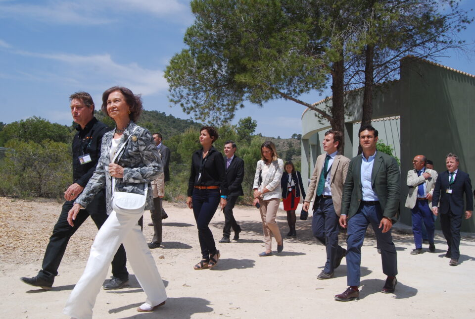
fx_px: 436
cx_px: 238
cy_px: 160
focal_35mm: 33
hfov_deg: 57.1
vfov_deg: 40.1
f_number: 8
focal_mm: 22
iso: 100
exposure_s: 1/250
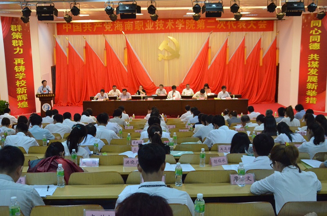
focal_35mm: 42
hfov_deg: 46.5
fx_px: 381
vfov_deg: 31.7
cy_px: 108
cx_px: 164
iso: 5000
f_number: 5.6
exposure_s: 1/125
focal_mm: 28
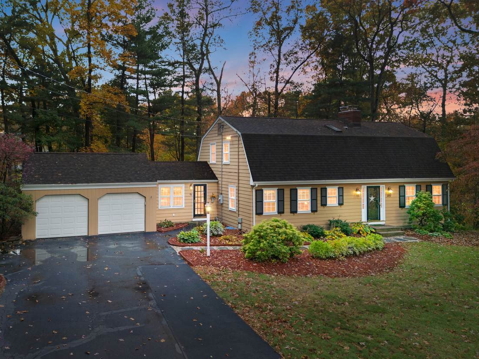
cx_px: 202
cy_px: 195
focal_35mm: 28
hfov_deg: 63.1
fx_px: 387
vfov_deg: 49.7
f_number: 1.7
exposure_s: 1/60
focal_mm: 6.72
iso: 110
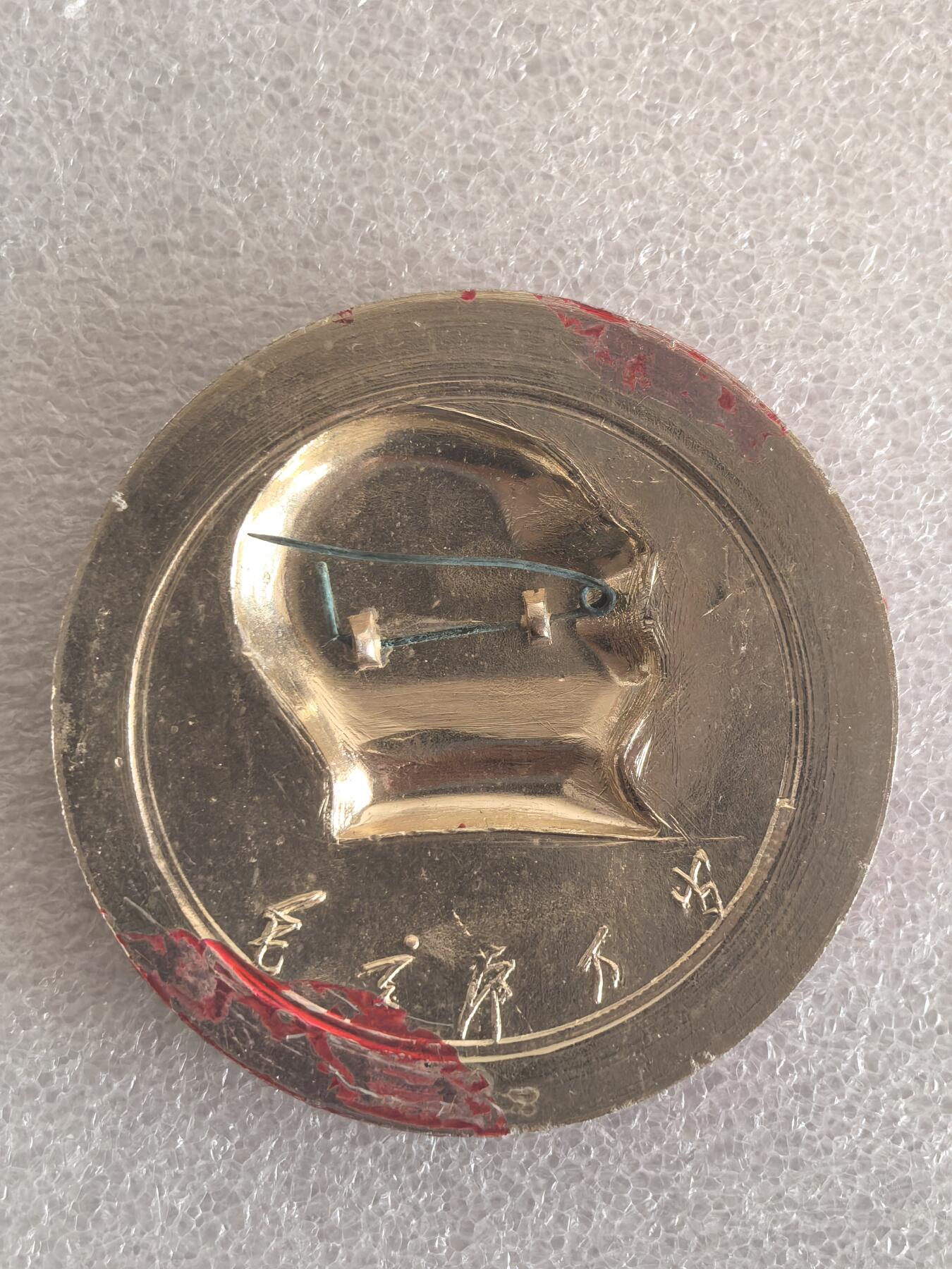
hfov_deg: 19.6
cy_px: 634
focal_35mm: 75
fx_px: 2750
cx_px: 476
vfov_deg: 26.0
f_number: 2
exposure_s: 1/300
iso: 320
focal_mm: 5.75
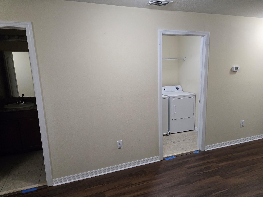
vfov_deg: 54.8
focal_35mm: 25
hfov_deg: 69.3
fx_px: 190
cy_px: 107
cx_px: 140
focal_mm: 5.4
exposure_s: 1/120
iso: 800
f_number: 1.8
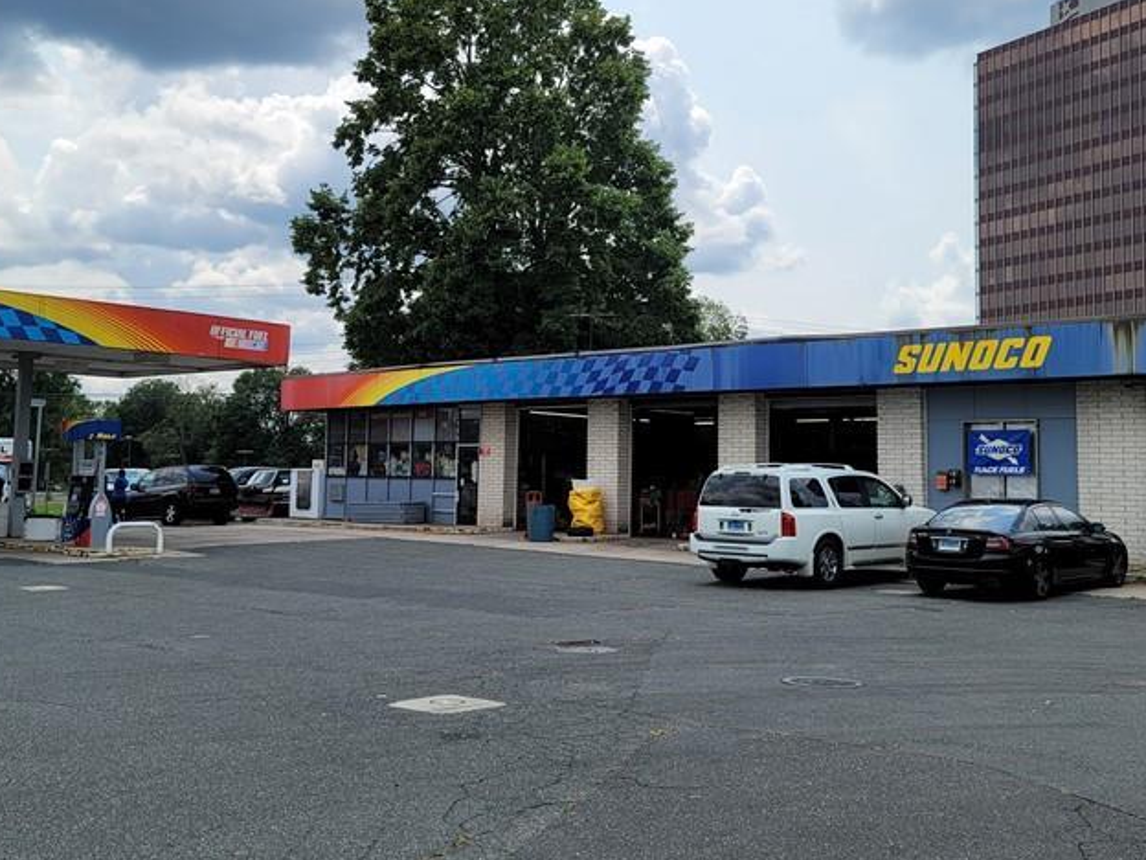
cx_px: 503
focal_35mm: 41
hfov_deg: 45.7
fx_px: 1357
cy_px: 345
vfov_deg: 35.0
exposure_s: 1/1317
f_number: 1.8
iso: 20
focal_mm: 7
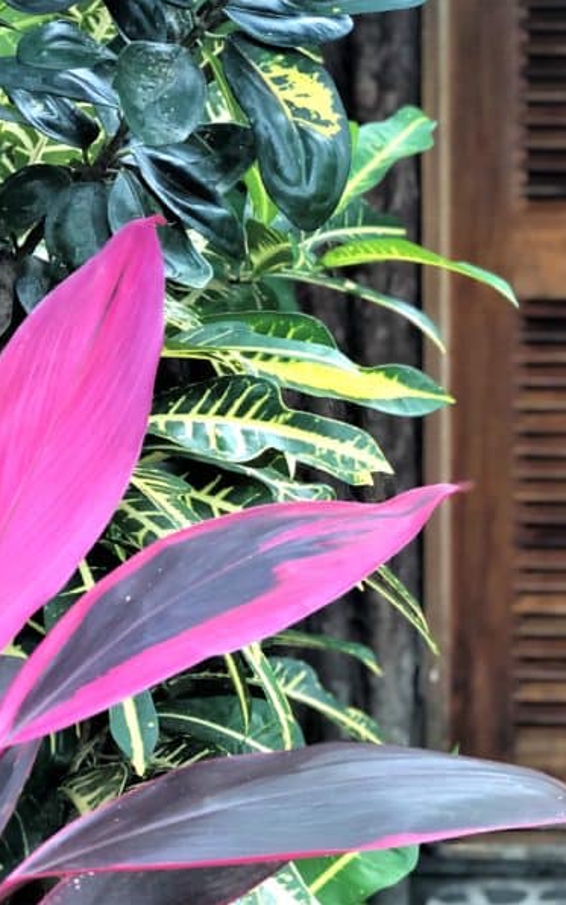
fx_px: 2000
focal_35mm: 81
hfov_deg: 16.0
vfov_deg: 25.5
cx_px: 458
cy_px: 453
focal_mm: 6.6
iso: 64
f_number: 2.8
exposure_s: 1/30
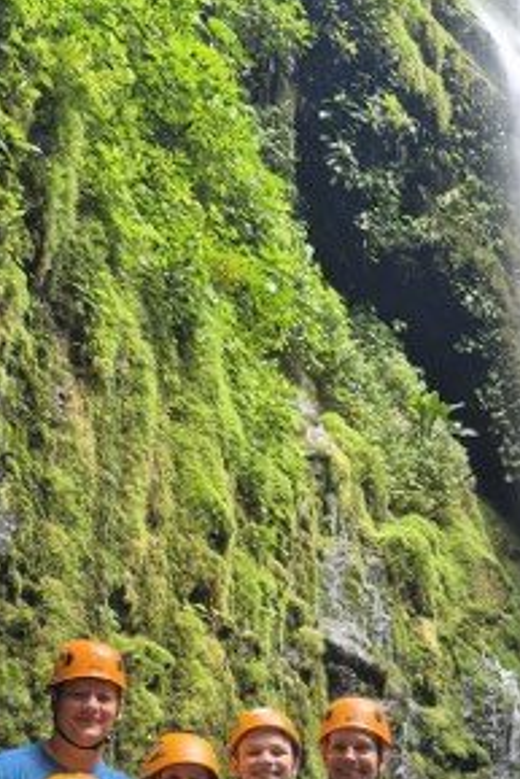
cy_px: 677
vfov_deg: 35.6
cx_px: 229
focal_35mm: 53
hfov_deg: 25.5
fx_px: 1147
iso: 100
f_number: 1.8
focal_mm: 5.4
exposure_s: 1/180
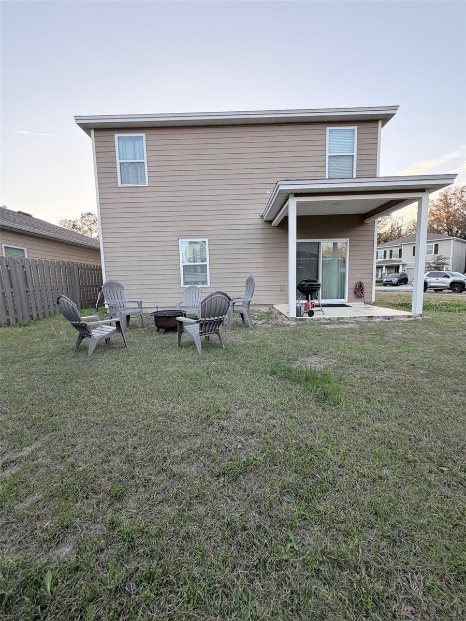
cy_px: 310
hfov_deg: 85.7
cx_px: 233
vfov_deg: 102.1
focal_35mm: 14
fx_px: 251
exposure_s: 1/121
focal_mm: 2.22
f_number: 2.2
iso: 64
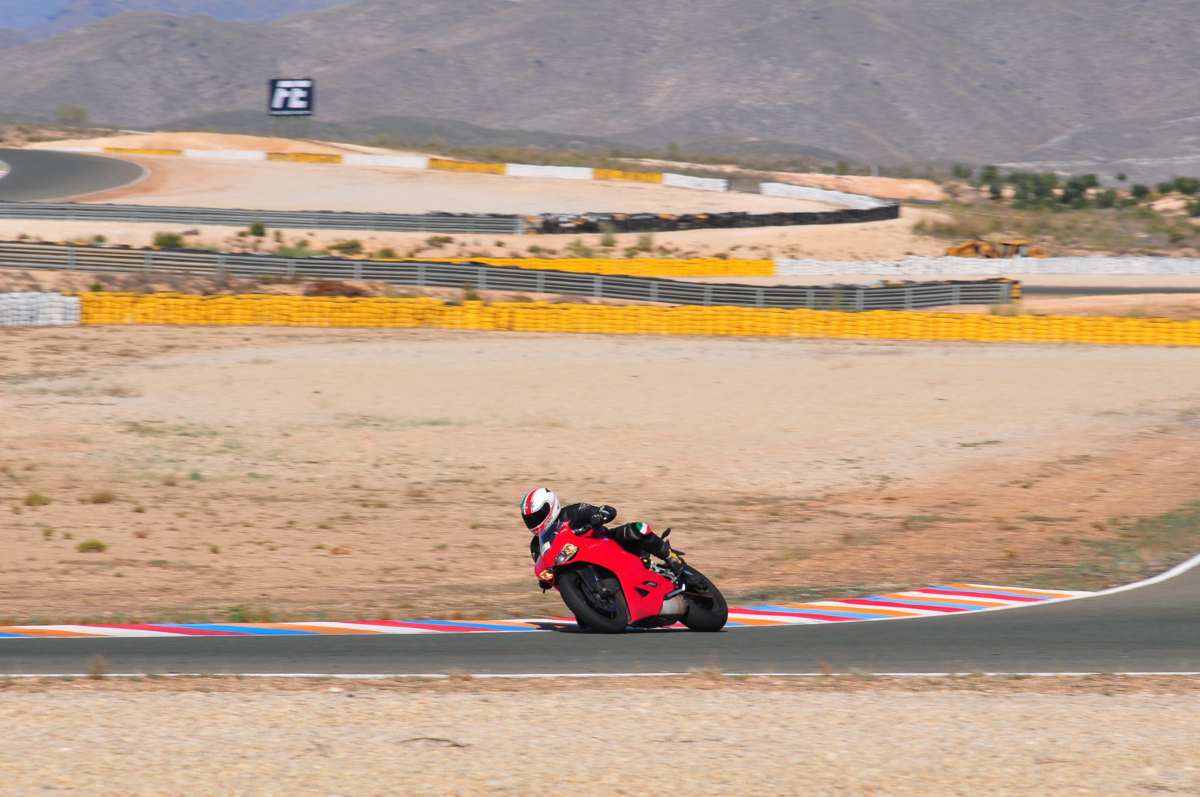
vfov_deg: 4.9
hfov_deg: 7.4
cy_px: 398
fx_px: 9239
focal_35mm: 278
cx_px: 600
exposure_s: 1/250
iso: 200
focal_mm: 185
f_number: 13
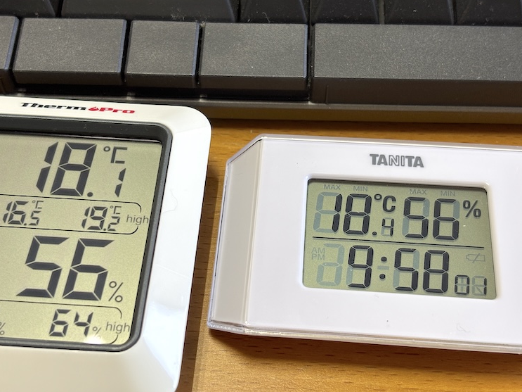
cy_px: 194
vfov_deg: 26.1
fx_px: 844
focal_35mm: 56
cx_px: 256
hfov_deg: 34.4
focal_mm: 5.96
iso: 64
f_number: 1.6
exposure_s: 1/50
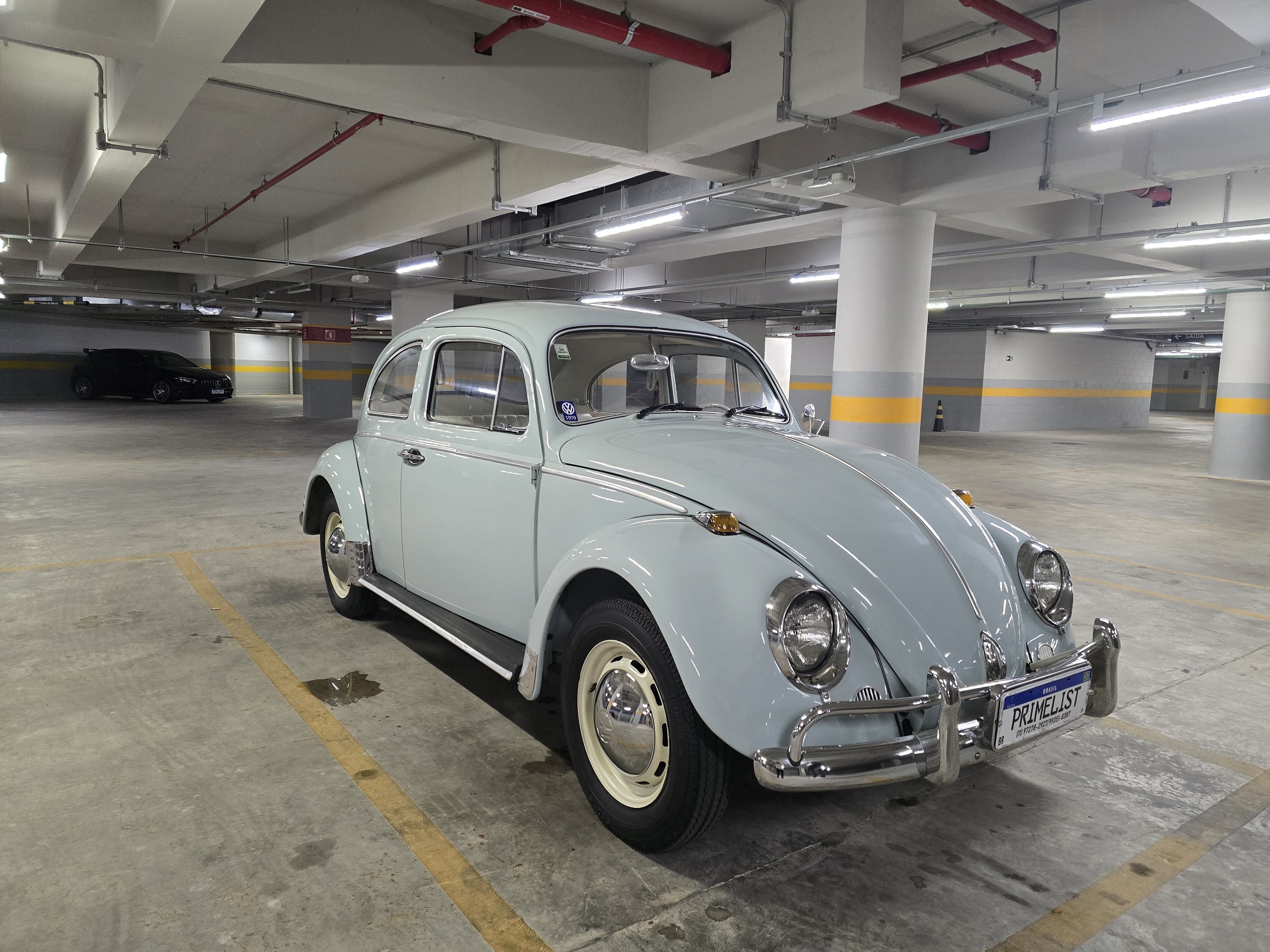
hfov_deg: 73.9
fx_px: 844
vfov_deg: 58.9
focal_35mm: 23
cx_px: 635
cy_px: 476
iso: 1000
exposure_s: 1/120
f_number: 1.7
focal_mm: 6.3
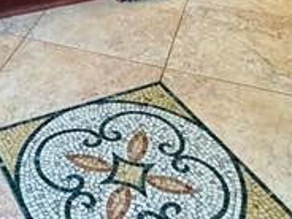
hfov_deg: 24.7
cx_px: 65
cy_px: -213
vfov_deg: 15.4
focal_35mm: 78
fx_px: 658
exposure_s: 1/40
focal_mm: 2.22
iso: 1000
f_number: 2.2
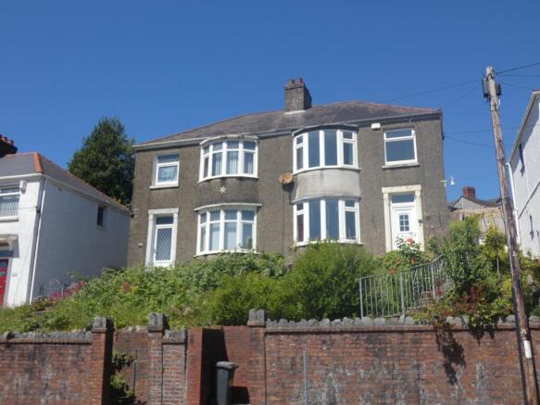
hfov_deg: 52.6
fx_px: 546
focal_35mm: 35
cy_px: 202
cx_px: 270
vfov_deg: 40.7
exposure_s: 1/1000
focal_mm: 6.2
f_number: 3.5
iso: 80
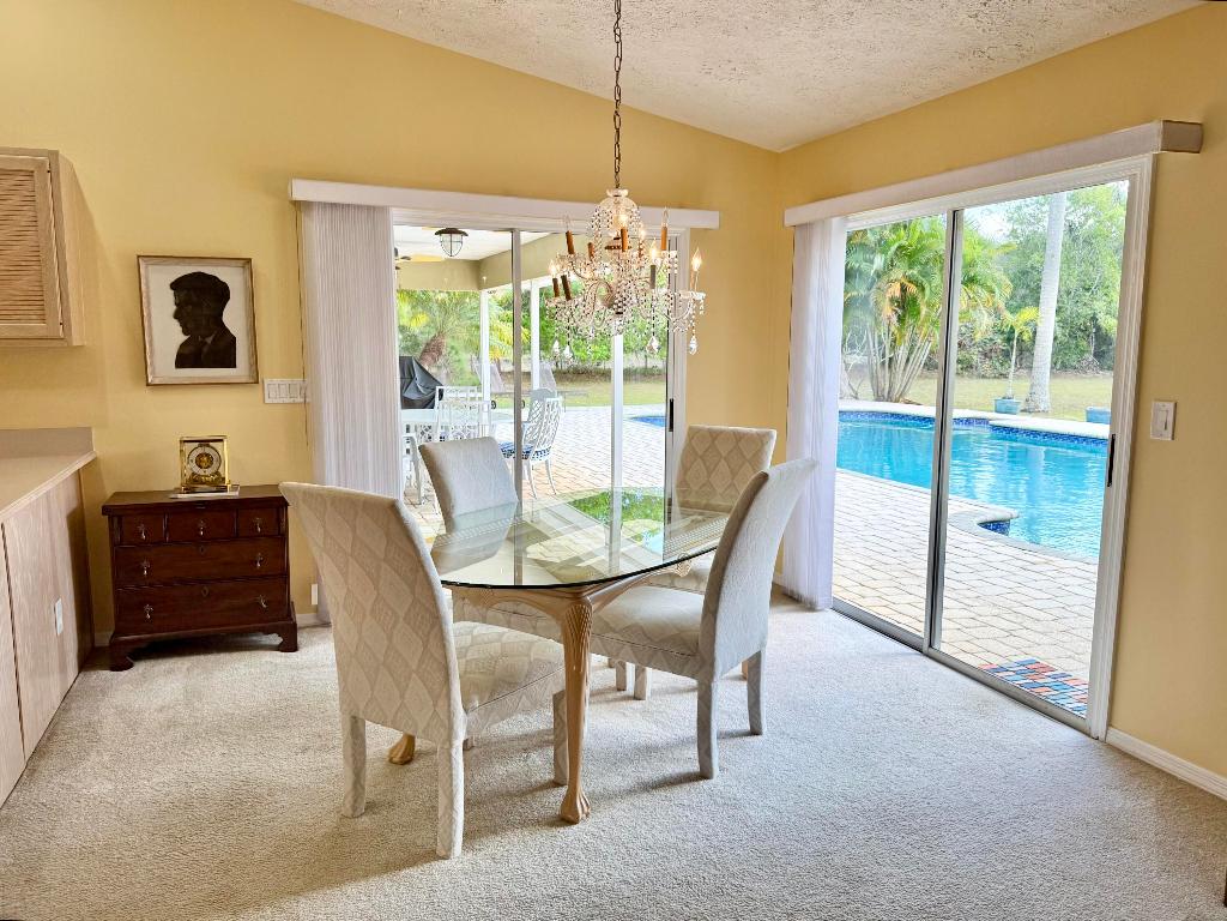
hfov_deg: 71.6
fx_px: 851
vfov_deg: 56.8
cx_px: 614
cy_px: 460
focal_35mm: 24
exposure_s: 1/326
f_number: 1.78
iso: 100
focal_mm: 6.76
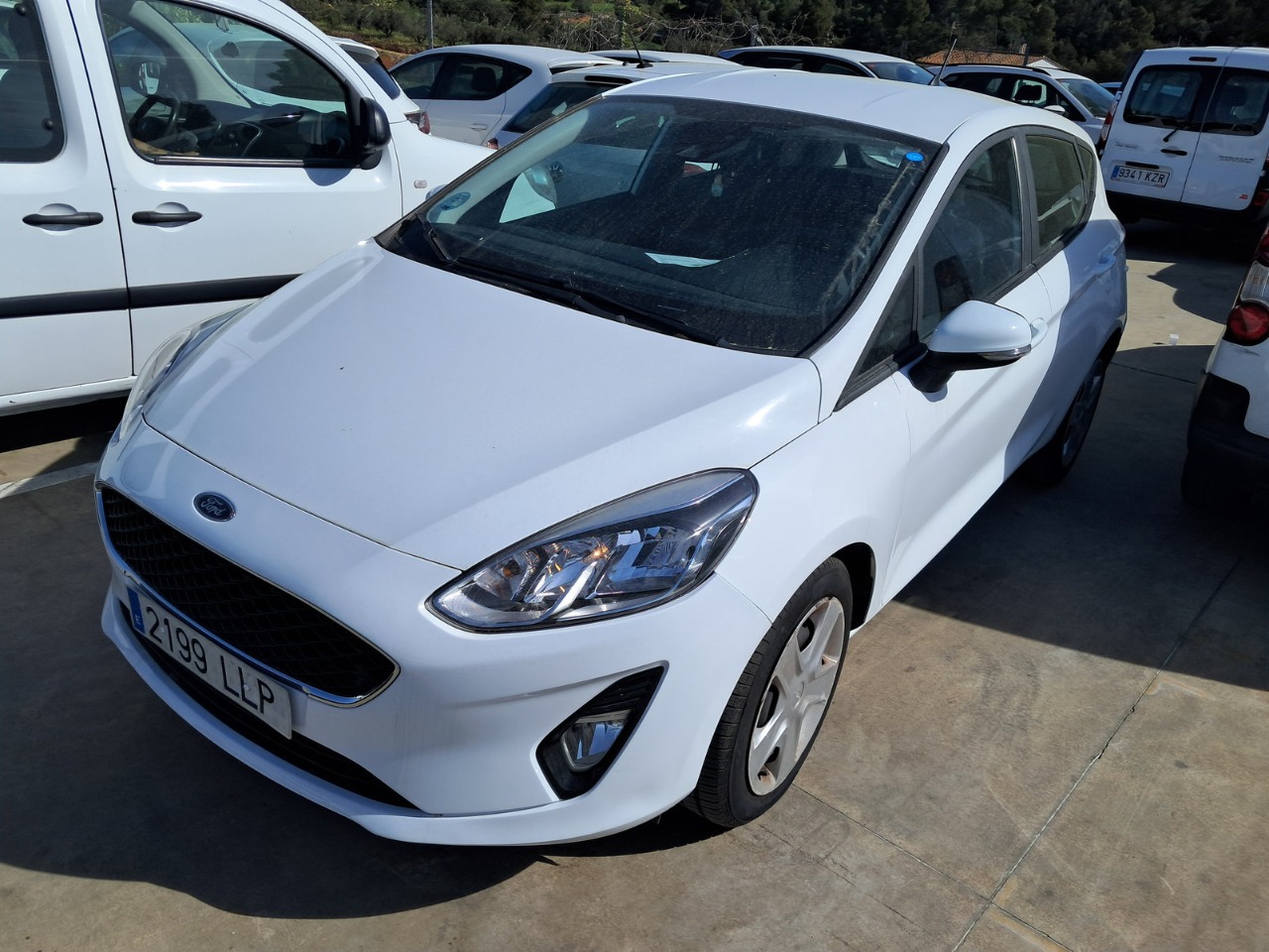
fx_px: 990
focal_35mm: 27
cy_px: 476
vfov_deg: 51.4
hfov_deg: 65.3
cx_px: 634
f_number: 1.8
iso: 50
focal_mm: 4
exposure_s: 1/1377
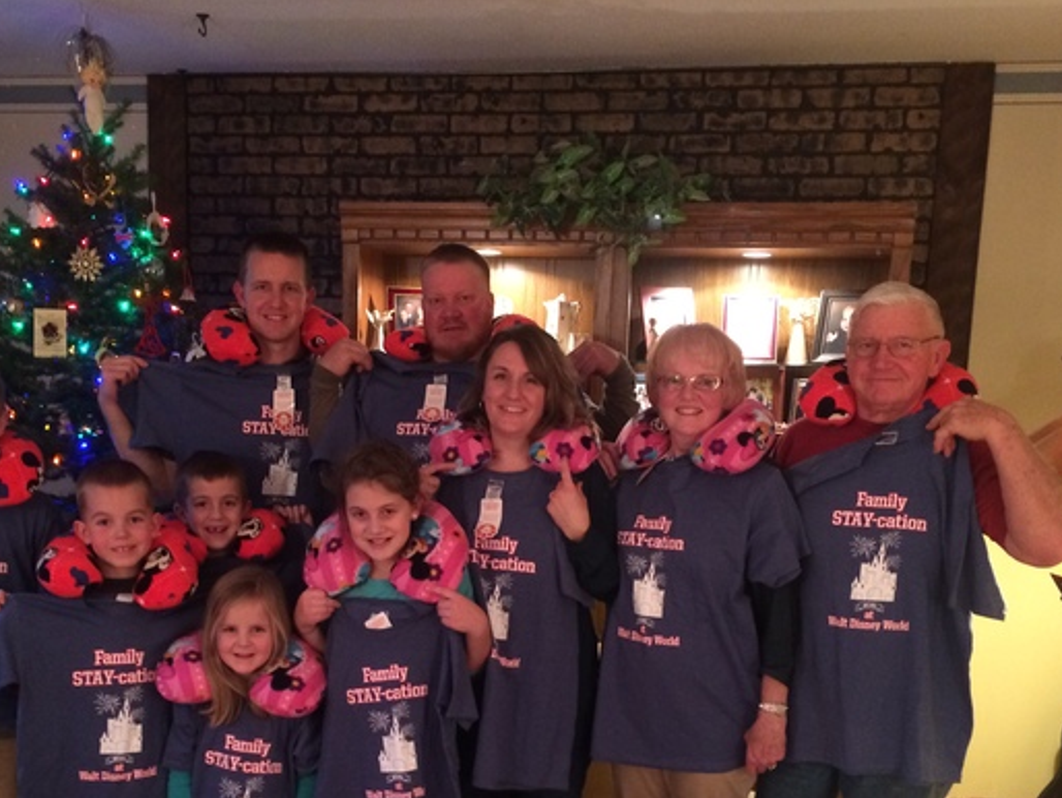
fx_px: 1289
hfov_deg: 44.7
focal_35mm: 42
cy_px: 550
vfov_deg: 34.0
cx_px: 479
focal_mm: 4.12
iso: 320
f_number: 2.2
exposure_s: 1/15
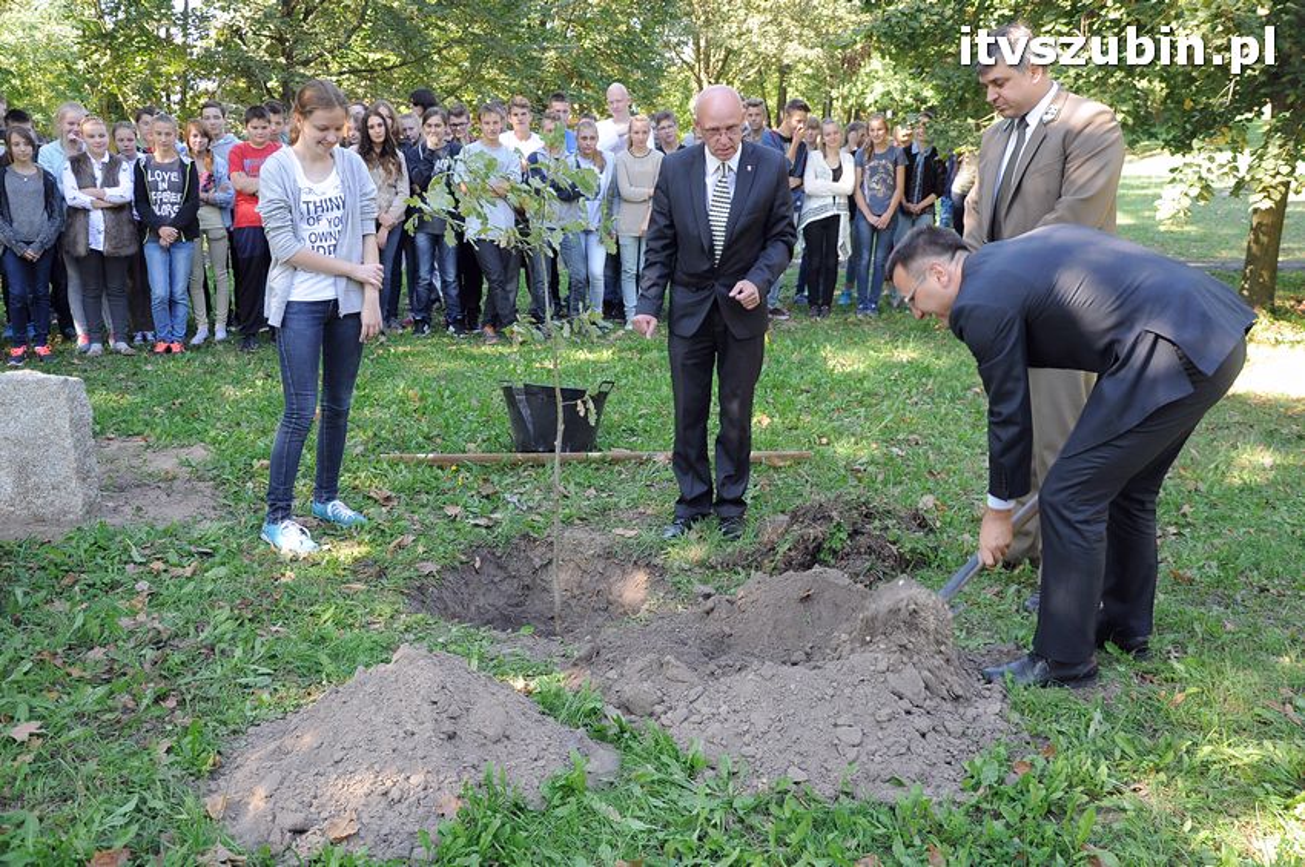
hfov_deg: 59.5
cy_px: 434
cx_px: 652
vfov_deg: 41.6
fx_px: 1141
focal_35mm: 32
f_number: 5
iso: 400
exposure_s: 1/100
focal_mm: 21
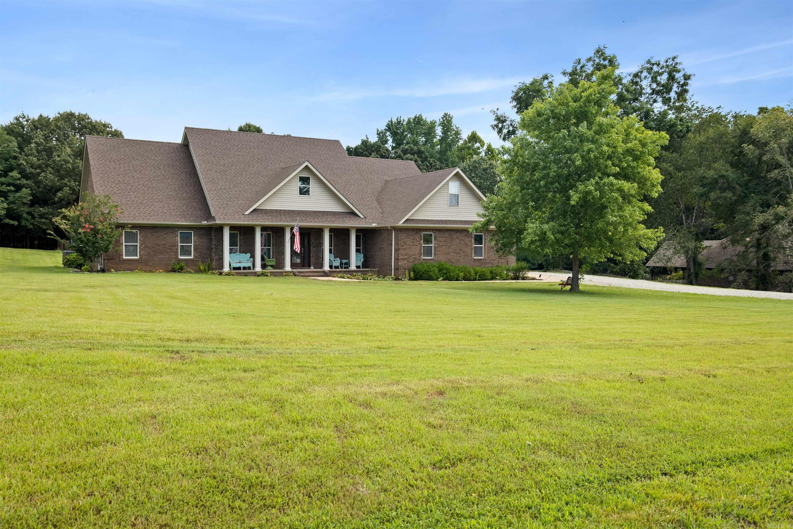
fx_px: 683
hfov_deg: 60.3
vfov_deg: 42.3
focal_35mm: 31
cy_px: 264
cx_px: 396
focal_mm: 31
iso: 1000
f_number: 5.6
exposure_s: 1/1250
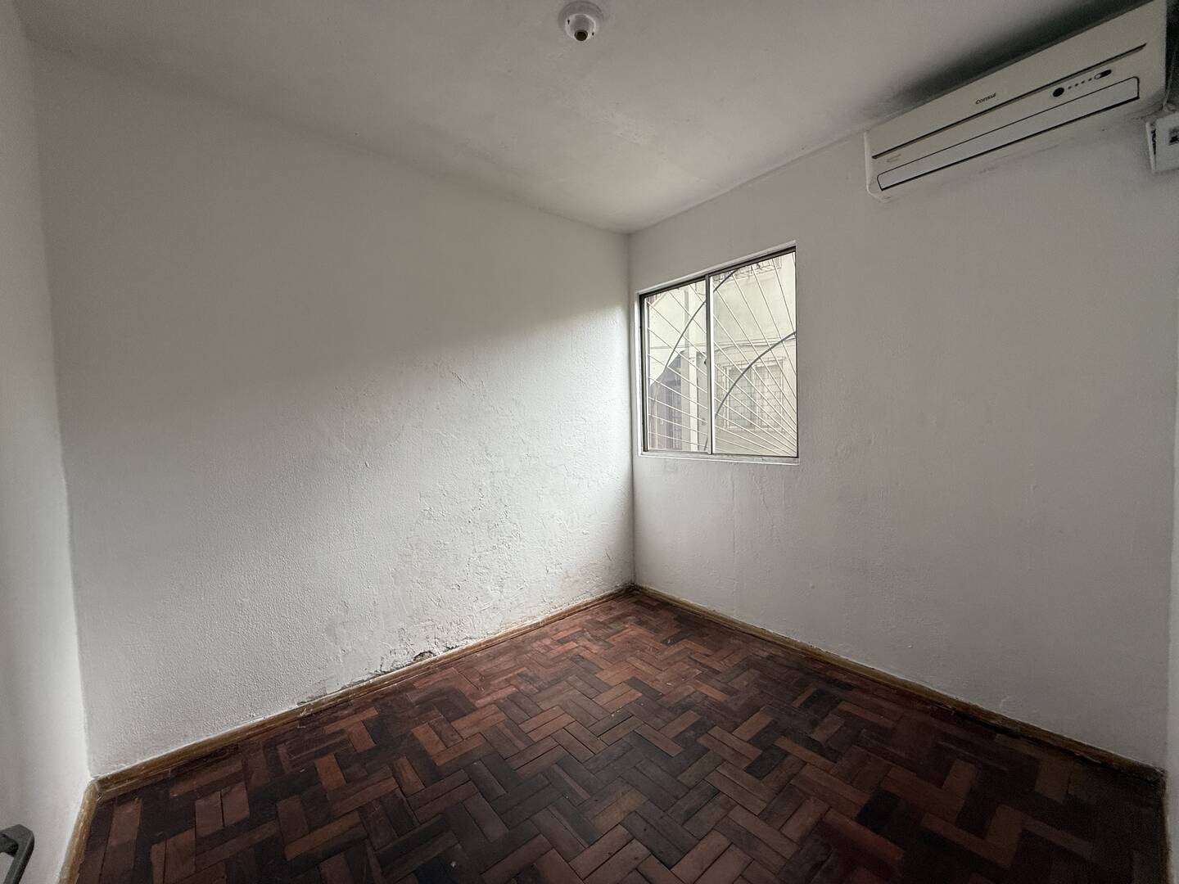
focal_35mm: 14
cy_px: 442
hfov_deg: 102.1
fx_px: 477
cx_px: 590
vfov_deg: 85.7
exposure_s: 1/99
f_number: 2.2
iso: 125
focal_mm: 2.22
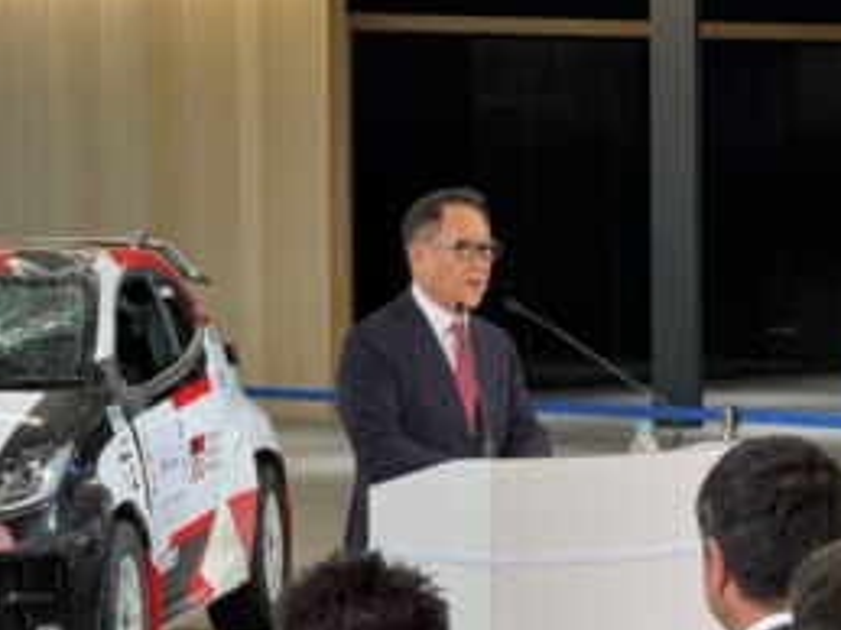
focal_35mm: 174
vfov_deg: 8.5
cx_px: 450
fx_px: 4225
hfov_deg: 11.4
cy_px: 265
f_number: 2.8
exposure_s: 1/59
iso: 200
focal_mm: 15.66
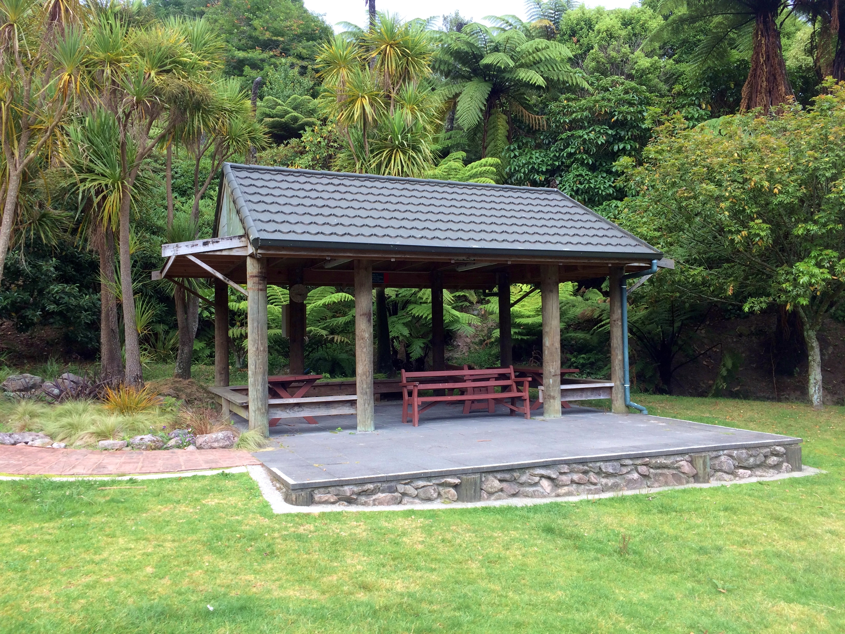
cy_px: 317
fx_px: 708
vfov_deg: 48.2
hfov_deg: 61.7
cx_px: 422
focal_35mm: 29
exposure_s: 1/160
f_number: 2.2
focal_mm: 4.15
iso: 32
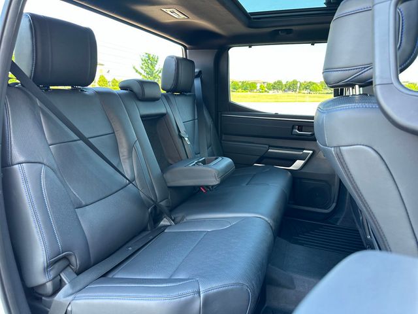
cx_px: 209
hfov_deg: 71.6
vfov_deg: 56.8
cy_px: 157
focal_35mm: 24
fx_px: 290
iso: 250
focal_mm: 6.86
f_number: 1.78
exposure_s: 1/98
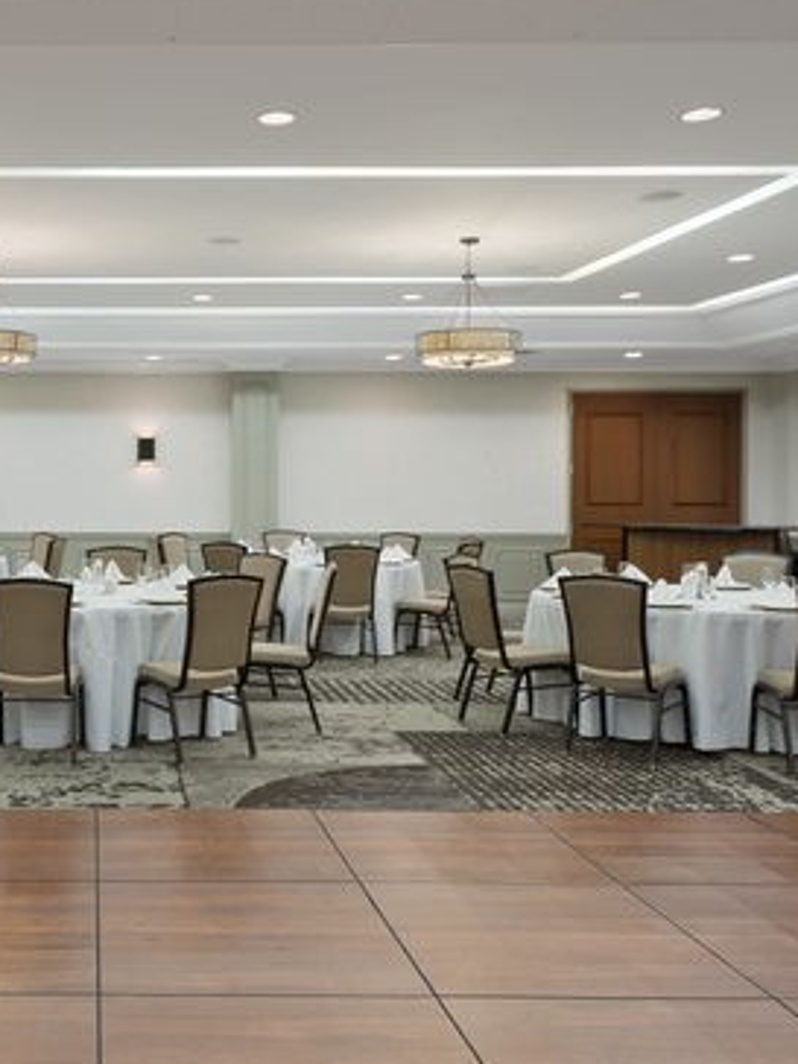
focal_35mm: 38
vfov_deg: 48.9
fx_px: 1168
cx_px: 94
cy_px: 497
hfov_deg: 35.7
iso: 100
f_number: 4
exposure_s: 1/4
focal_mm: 24
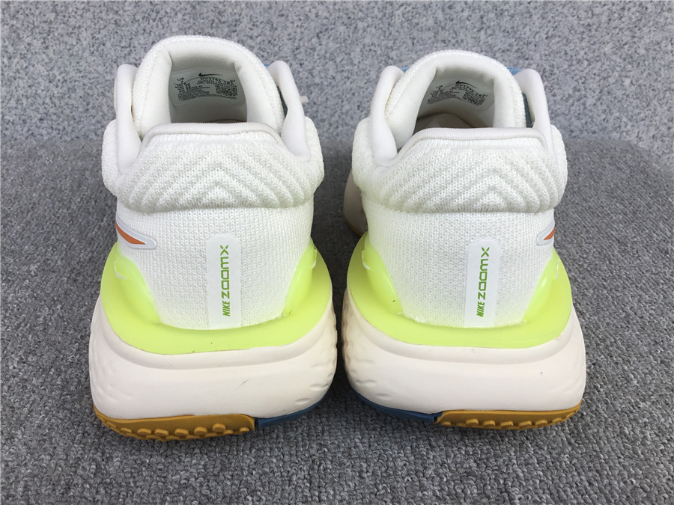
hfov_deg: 58.4
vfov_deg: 45.4
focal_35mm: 31
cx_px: 337
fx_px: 604
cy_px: 252
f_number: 2.4
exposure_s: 1/662
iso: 25
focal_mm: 3.3
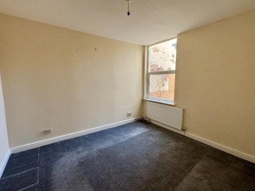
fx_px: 118
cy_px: 93
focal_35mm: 16
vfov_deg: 78.0
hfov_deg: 94.5
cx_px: 125
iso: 125
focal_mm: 2.22
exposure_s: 1/99
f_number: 2.2
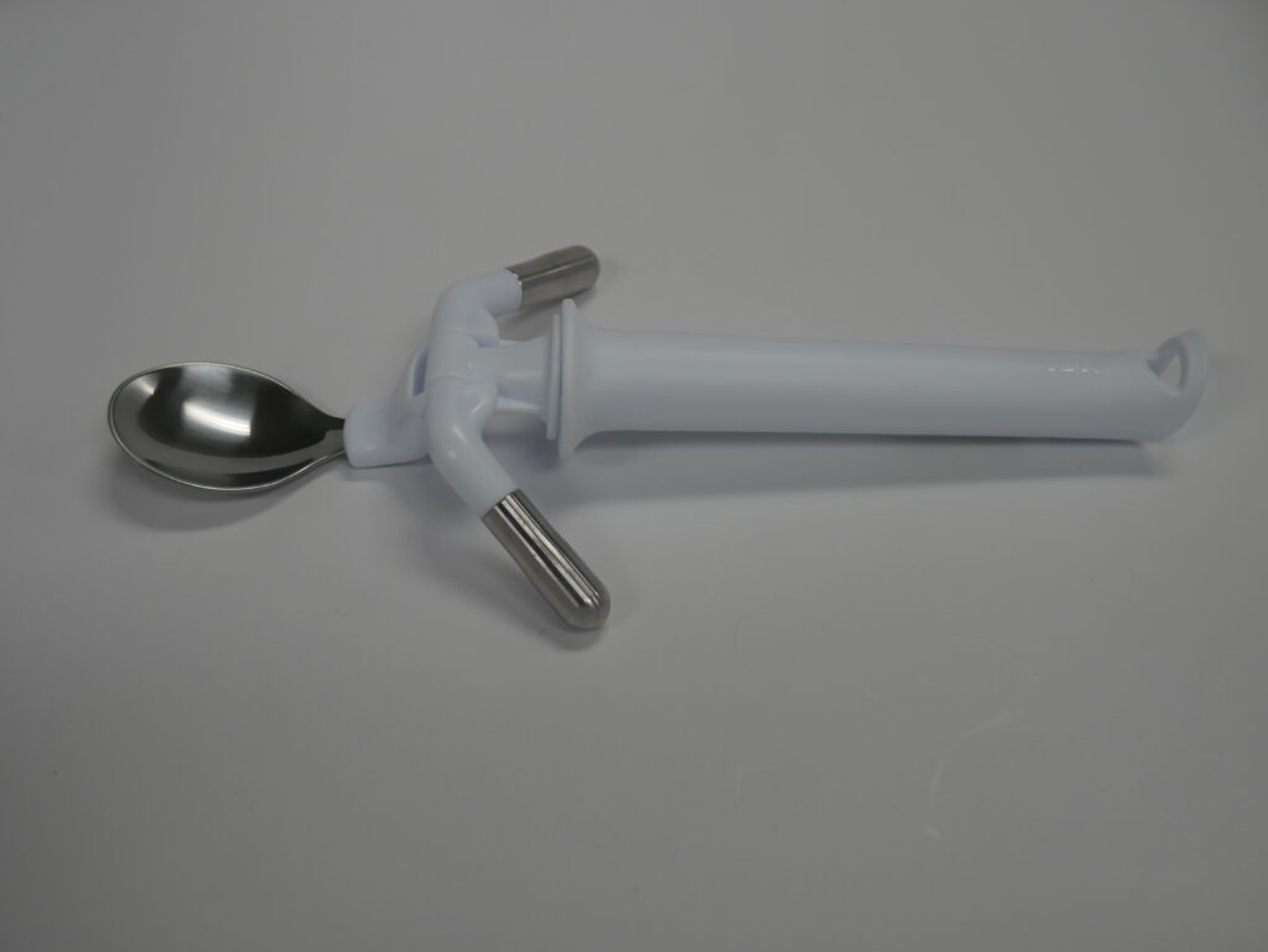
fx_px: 1466
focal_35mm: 40
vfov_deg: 36.0
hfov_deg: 46.8
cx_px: 634
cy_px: 476
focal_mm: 20
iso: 320
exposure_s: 1/60
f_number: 4.5
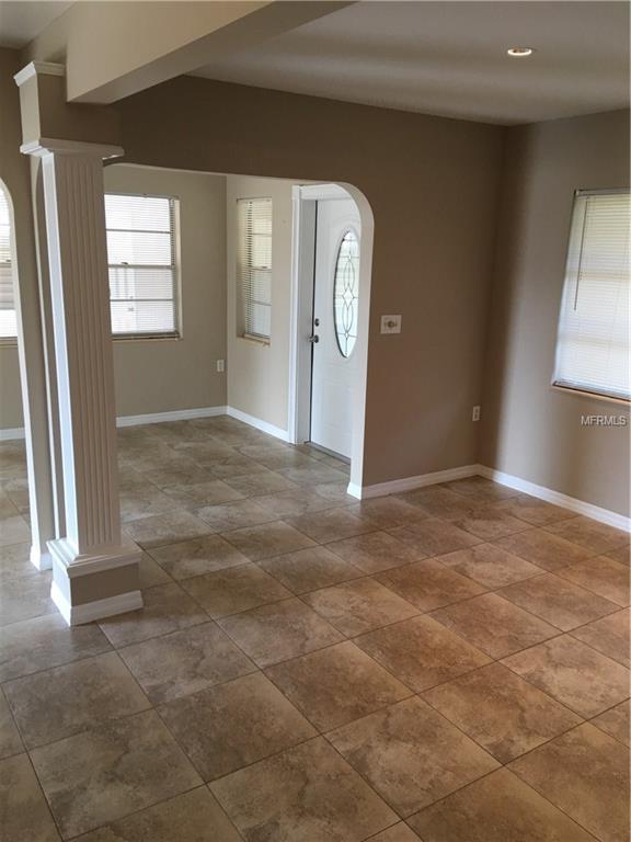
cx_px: 316
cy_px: 421
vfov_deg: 61.7
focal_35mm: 29
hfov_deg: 48.2
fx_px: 705
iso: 25
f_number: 2.2
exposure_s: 1/15
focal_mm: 4.15
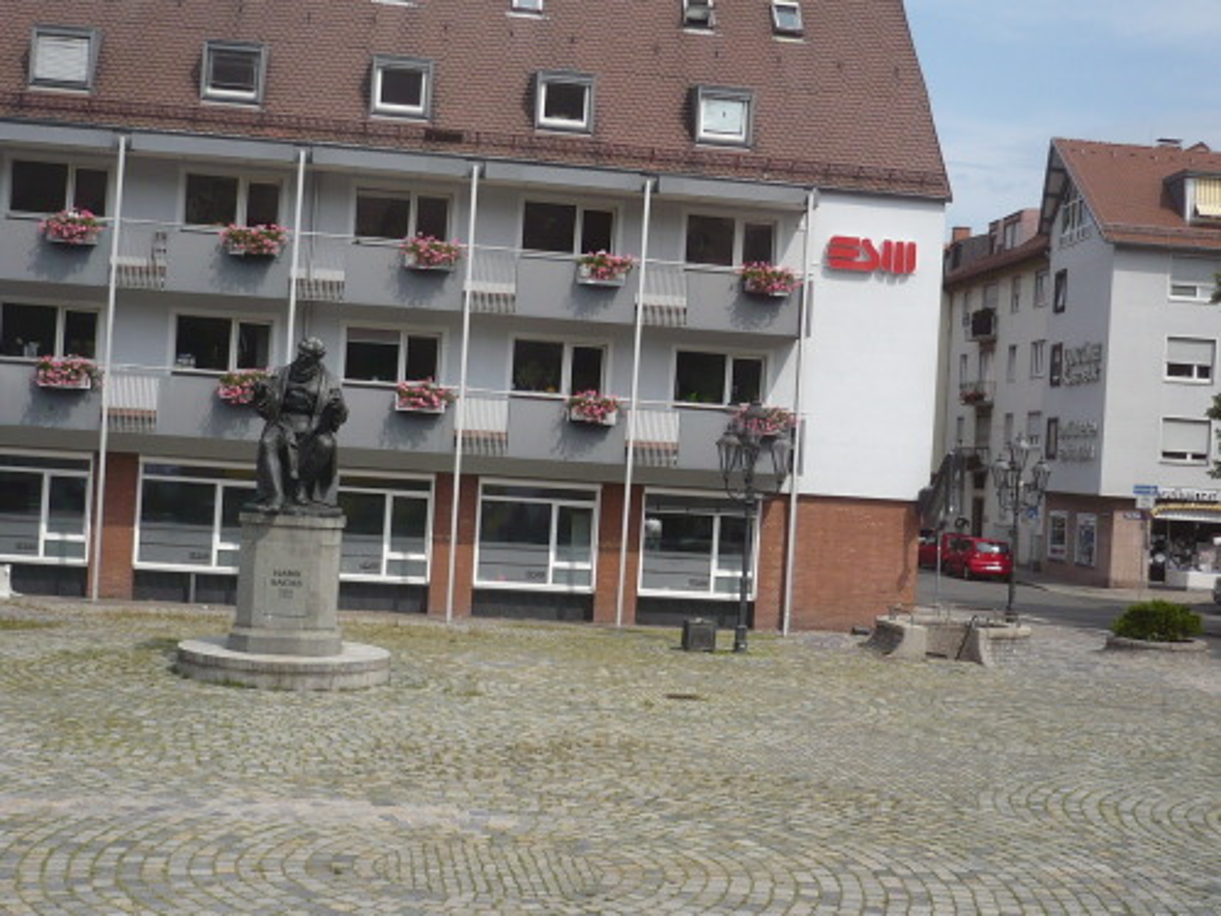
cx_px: 610
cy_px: 458
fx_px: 1728
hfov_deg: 38.9
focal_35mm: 49
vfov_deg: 29.7
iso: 100
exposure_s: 1/800
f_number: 2.9
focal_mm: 6
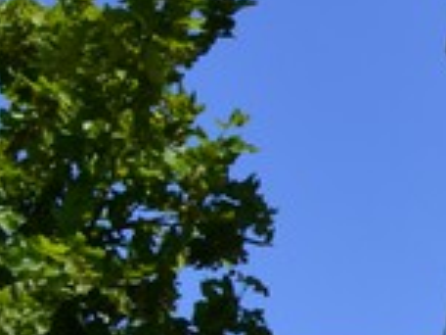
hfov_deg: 8.8
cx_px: 1447
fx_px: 2242
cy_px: -150
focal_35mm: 174
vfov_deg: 8.4
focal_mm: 18
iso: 100
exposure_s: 1/125
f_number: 11
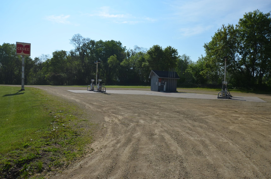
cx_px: 136
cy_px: 90
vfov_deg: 45.5
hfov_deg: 64.7
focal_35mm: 28
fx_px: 214
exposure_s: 1/320
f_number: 9
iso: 100
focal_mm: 19
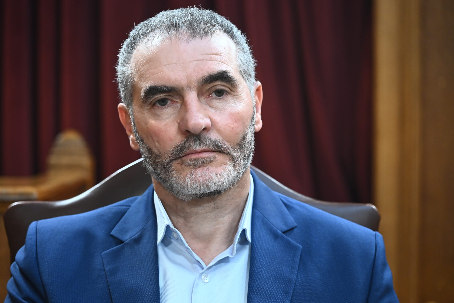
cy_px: 152
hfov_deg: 17.1
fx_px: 1513
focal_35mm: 120
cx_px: 227
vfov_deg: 11.4
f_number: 4.5
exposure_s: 1/200
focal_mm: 120
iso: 2500
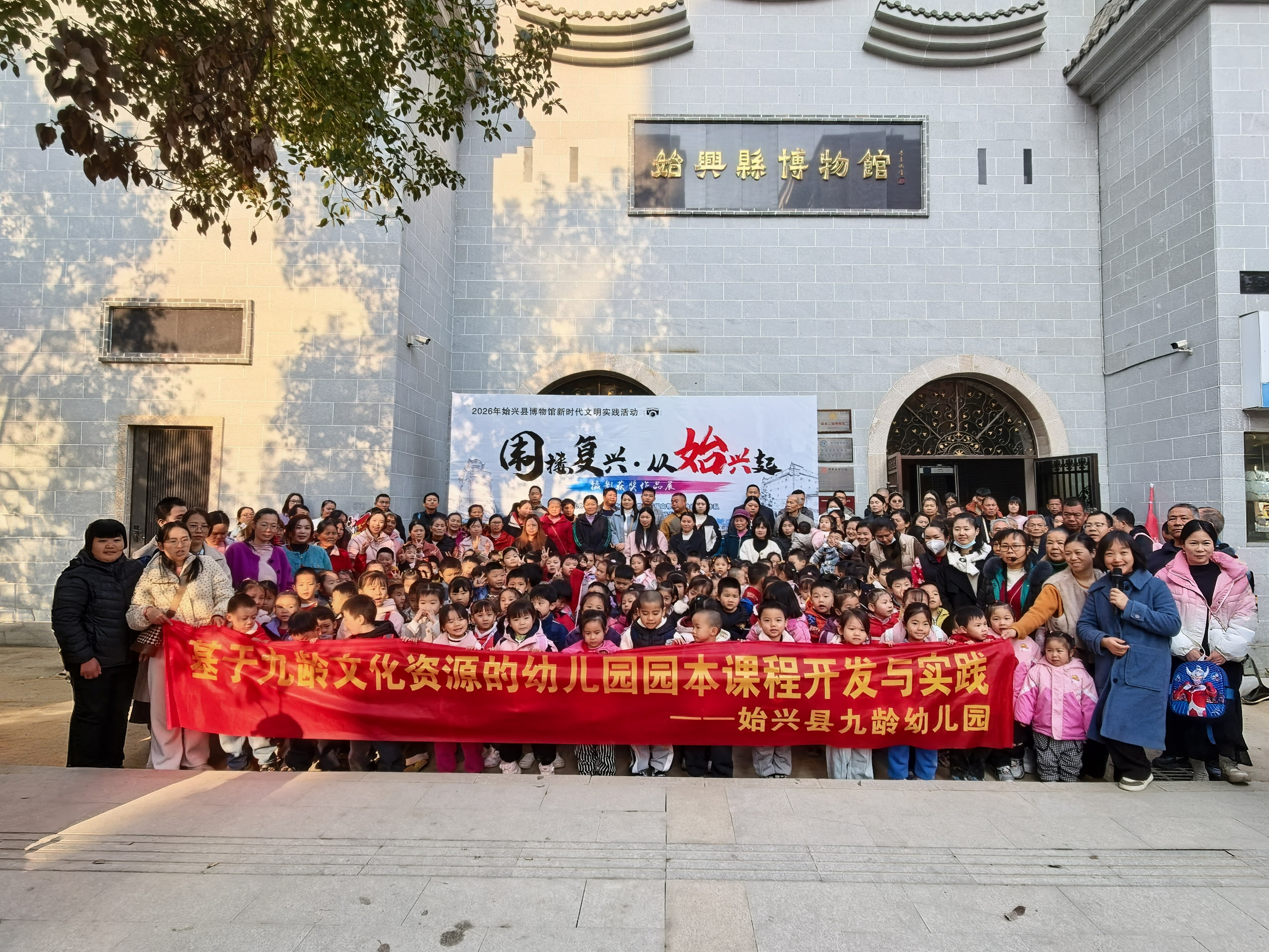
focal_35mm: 18
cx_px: 665
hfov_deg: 87.7
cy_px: 486
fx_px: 660
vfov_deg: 71.6
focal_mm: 1.9
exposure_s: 1/605
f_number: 2.2
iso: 50
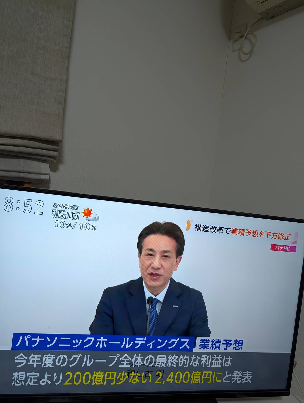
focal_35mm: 24
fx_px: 280
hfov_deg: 56.9
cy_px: 202
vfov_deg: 71.5
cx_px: 152
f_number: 1.68
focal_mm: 6.9
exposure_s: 1/120
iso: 412
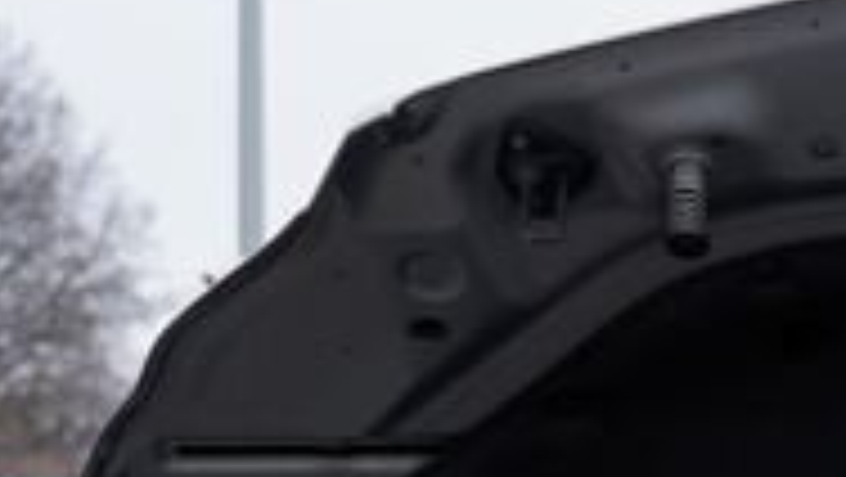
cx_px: 1179
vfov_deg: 6.5
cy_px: 1395
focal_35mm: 171
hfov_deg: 12.1
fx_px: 3838
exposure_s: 1/50
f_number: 4
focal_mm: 30
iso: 100
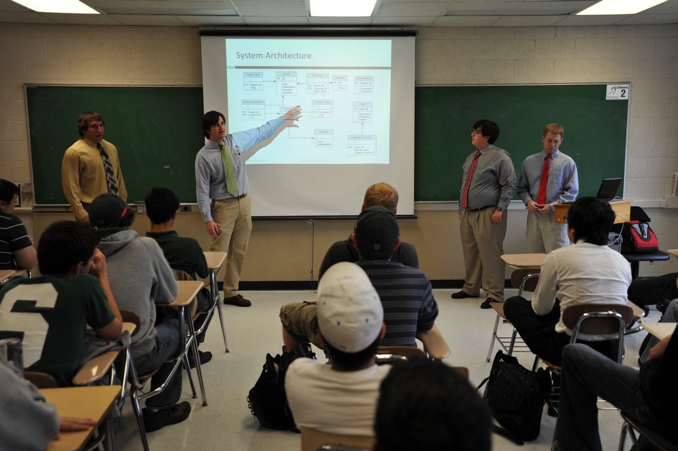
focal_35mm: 35
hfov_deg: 54.5
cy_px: 226
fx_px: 659
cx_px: 339
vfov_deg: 37.8
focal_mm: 35
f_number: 2.8
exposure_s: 1/100
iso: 200
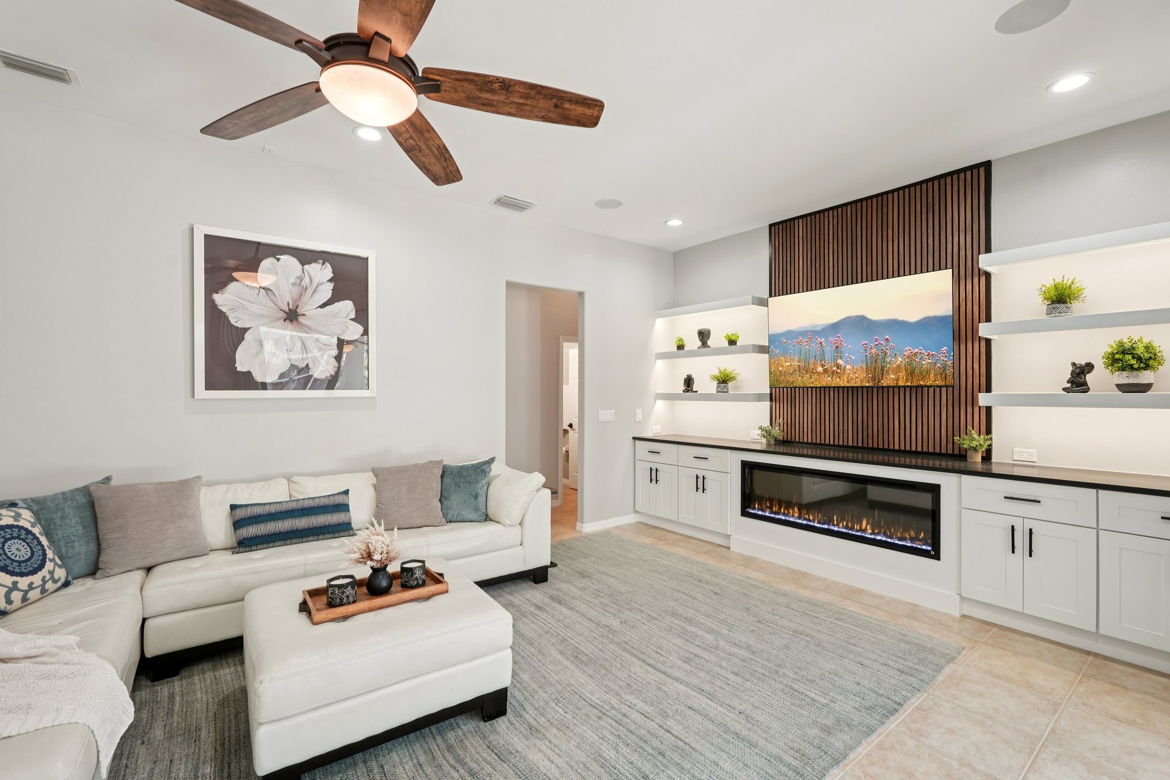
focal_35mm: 16
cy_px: 390
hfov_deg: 96.7
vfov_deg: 73.7
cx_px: 585
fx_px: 520
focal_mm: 16
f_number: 8
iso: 400
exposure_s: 1/20
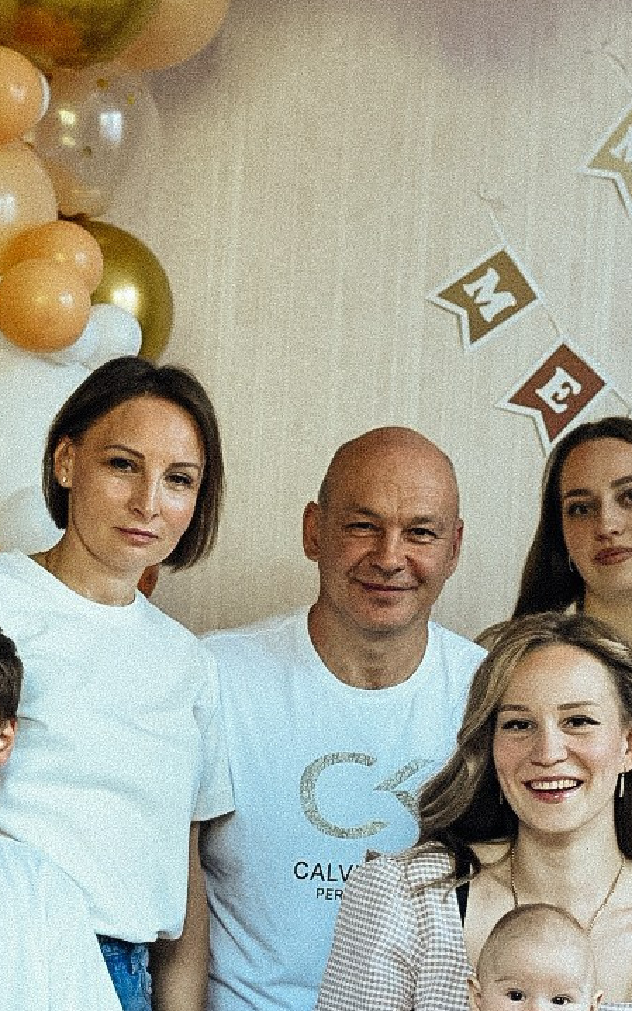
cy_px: 749
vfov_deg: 18.0
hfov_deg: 11.4
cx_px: 497
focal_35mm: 115
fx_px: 3168
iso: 5000
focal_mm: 50
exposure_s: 1/400
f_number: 4
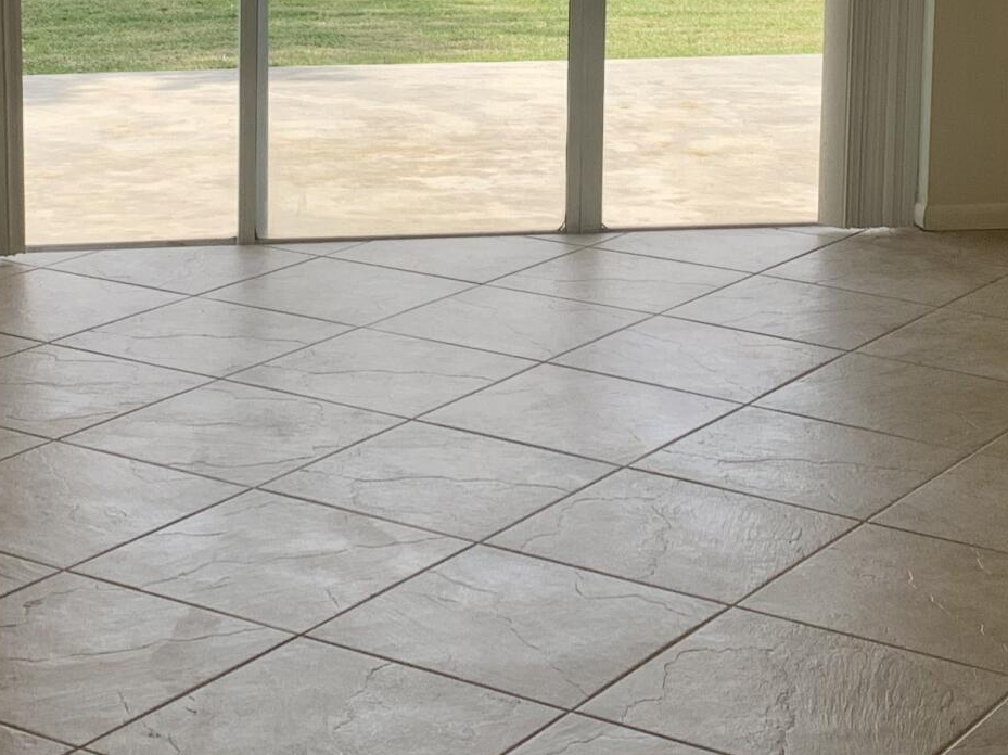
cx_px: 502
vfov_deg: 17.2
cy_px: 34
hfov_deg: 23.3
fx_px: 2445
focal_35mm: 84
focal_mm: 4.25
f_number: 1.8
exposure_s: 1/664
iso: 25
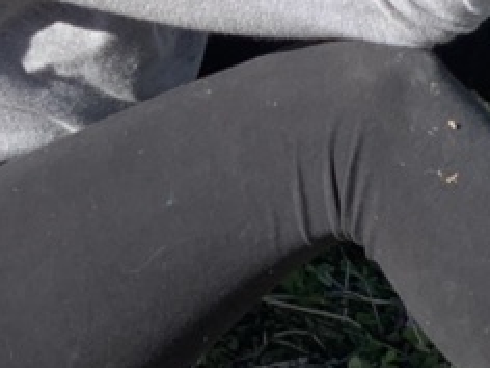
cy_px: -187
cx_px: 673
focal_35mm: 226
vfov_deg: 6.5
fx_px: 3199
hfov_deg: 8.6
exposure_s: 1/470
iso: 16
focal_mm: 6
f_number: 2.4
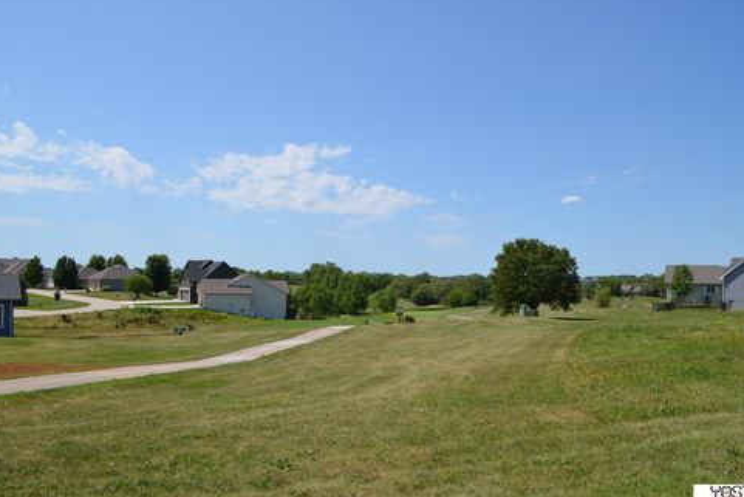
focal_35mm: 28
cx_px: 379
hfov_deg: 65.5
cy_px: 247
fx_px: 579
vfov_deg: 46.4
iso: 100
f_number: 8
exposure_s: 1/320
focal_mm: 18
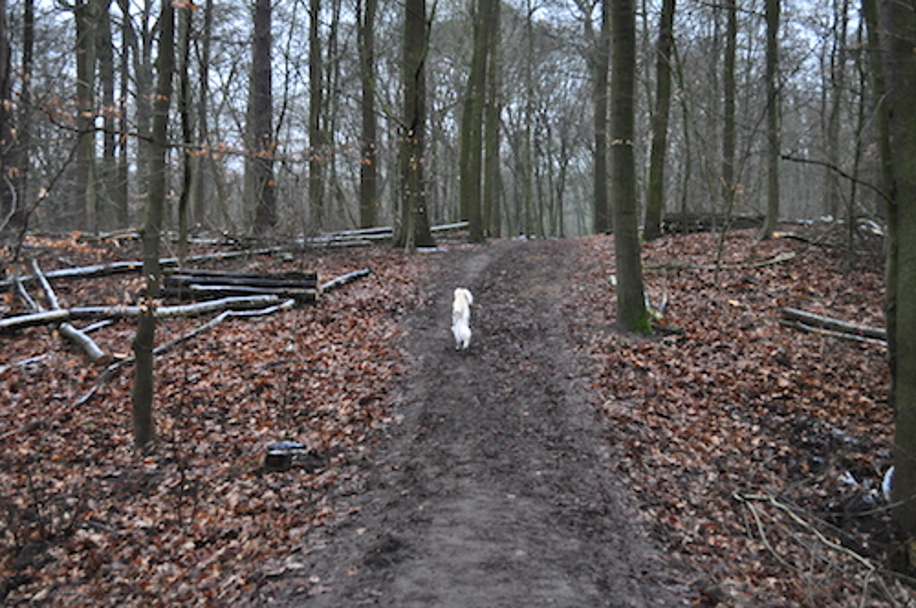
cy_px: 304
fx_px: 1144
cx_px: 458
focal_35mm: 45
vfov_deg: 29.8
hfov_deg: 43.7
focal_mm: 30
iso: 800
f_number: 5
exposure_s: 1/400
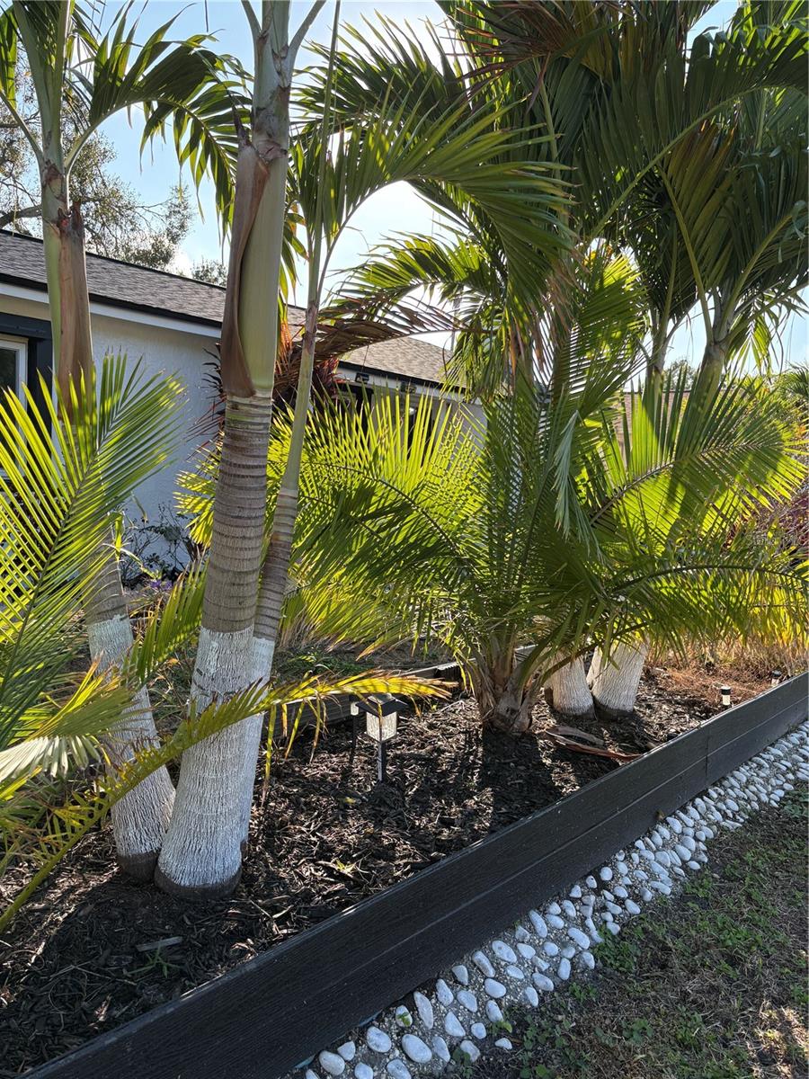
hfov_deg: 53.1
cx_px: 404
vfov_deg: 67.3
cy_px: 540
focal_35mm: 26
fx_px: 810
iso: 64
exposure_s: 1/1048
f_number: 1.6
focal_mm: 5.96
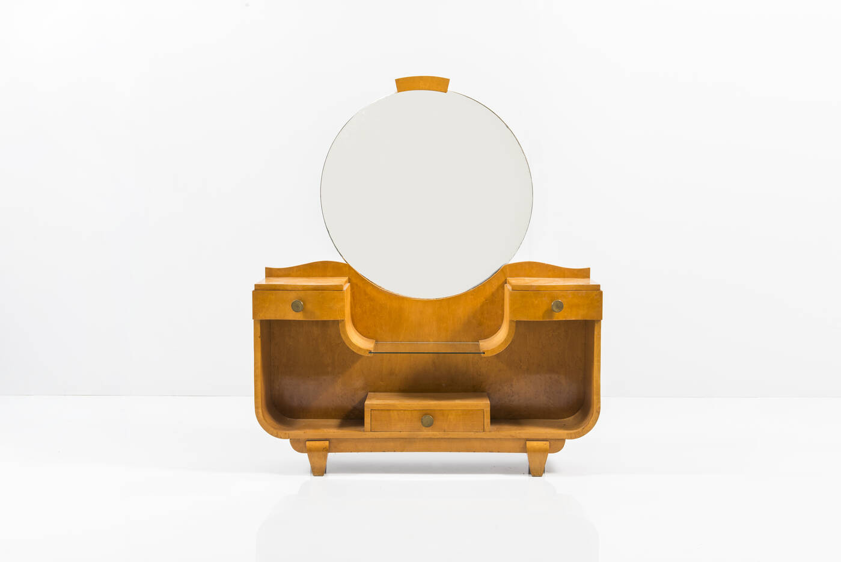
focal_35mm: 48
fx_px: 1122
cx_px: 420
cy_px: 281
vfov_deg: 28.1
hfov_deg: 41.1
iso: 100
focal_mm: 48
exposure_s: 1/200
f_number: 14
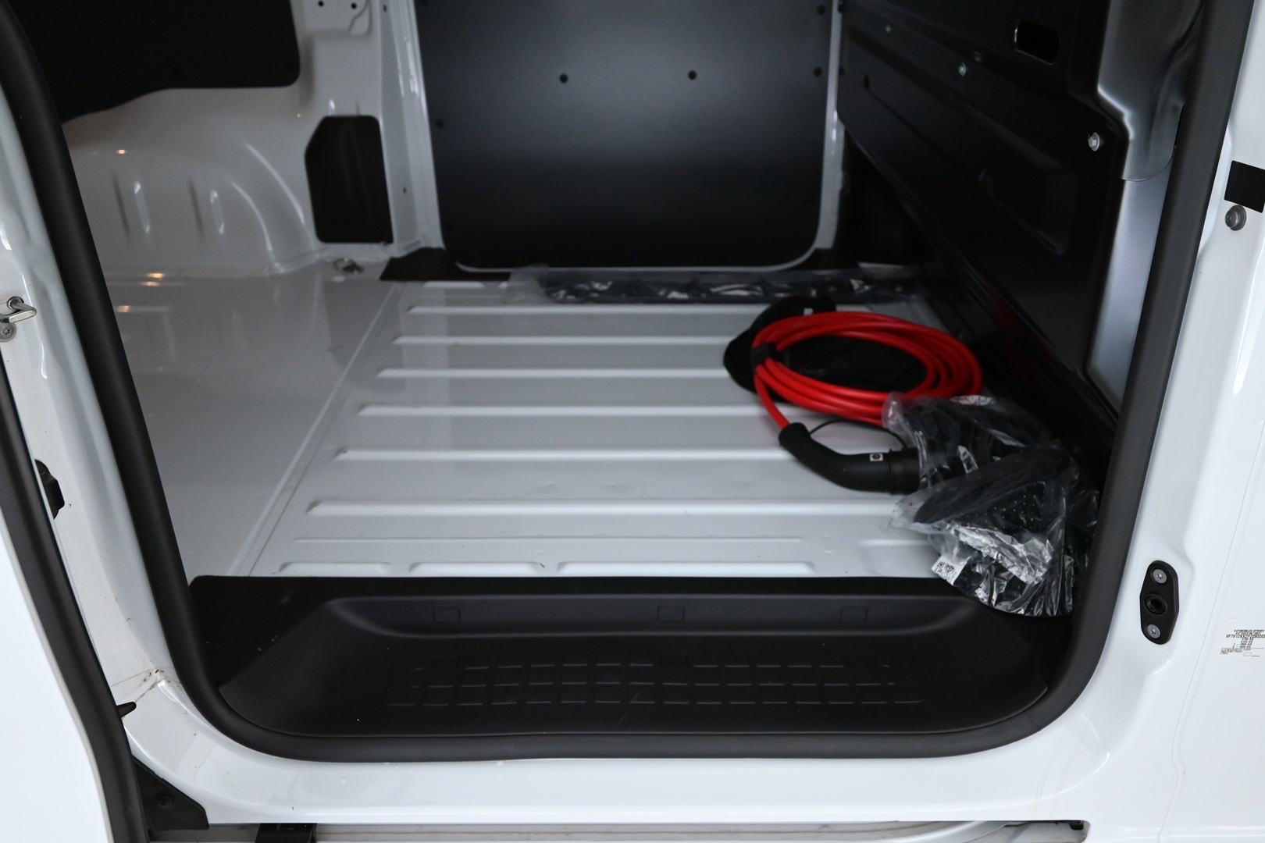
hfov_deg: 62.8
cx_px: 632
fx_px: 1037
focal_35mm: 30
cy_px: 422
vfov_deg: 44.3
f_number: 4.5
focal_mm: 29.5
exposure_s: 1/100
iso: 3200
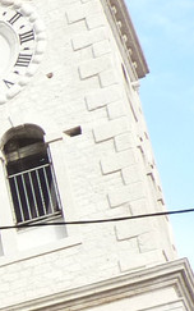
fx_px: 1277
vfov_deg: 13.3
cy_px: 419
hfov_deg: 7.0
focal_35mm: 151
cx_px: -542
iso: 125
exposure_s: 1/125
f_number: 3.6
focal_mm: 4.8
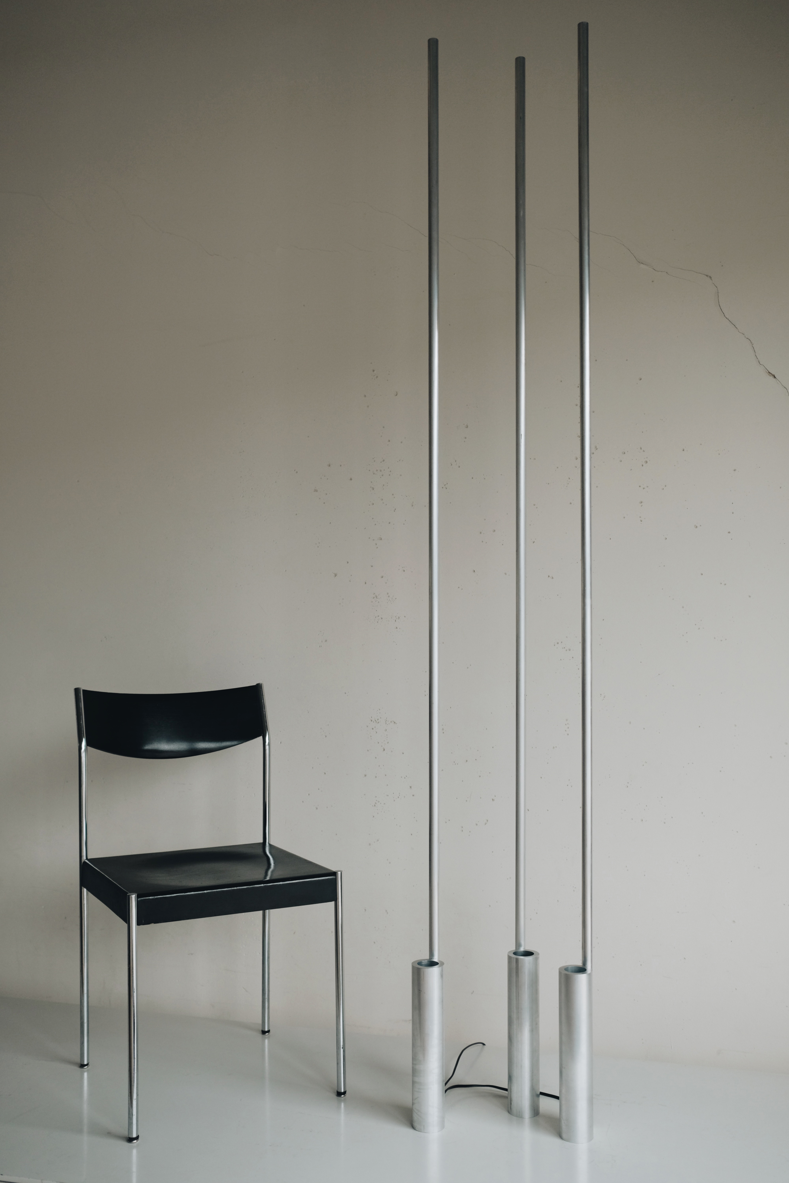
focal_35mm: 35
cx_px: 394
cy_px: 592
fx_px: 1151
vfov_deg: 54.4
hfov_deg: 37.9
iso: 400
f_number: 2.8
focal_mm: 23
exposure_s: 1/500
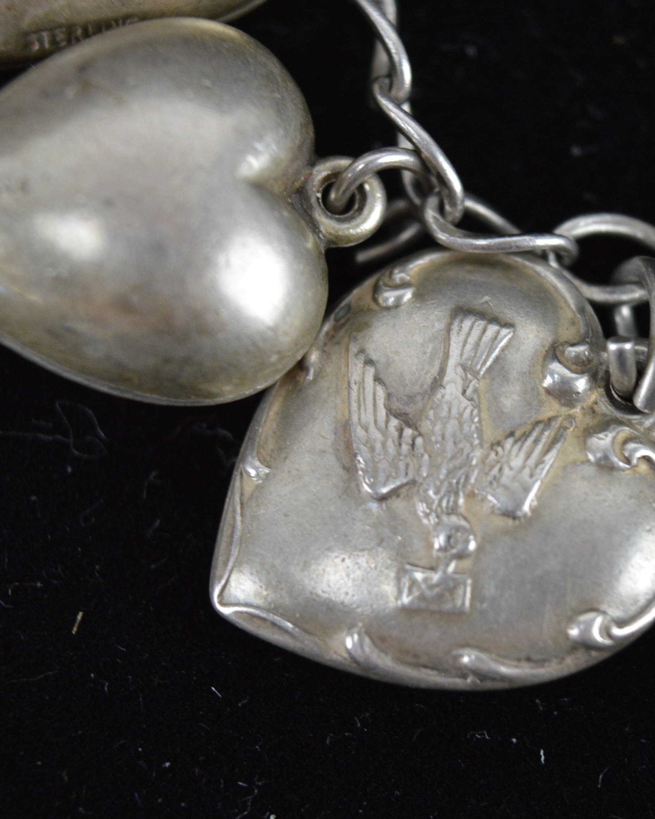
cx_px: 441
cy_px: 409
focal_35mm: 117
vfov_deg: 16.5
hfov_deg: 13.2
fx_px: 2828
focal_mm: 55
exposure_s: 1/60
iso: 800
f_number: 6.3
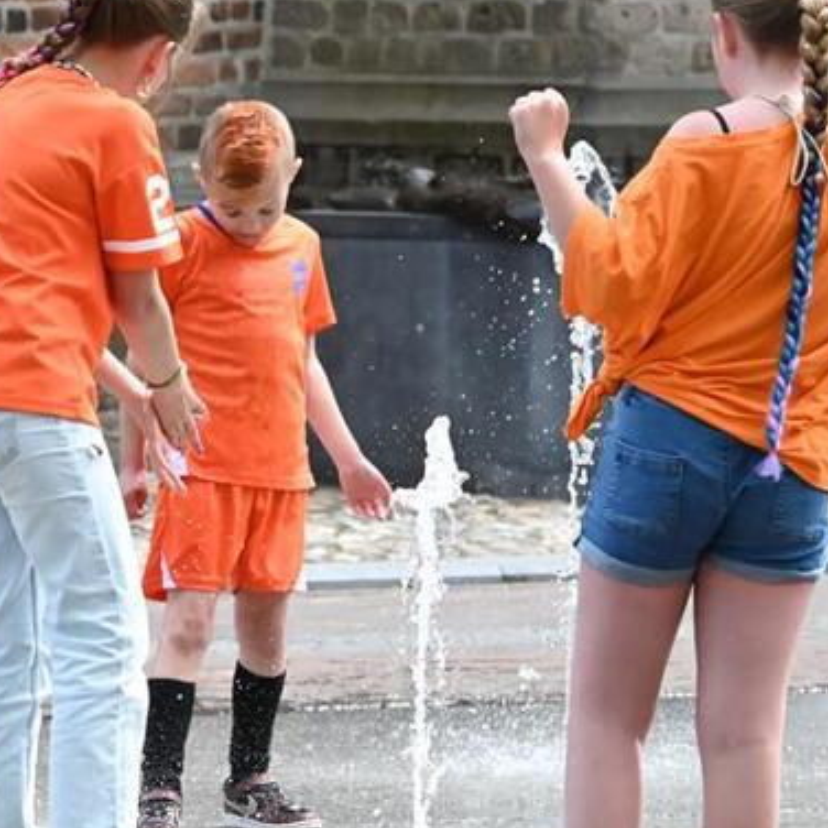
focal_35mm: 381
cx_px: 322
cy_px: 239
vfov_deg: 4.6
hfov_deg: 4.6
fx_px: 10311
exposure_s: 1/6400
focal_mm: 170
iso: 10000
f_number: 10
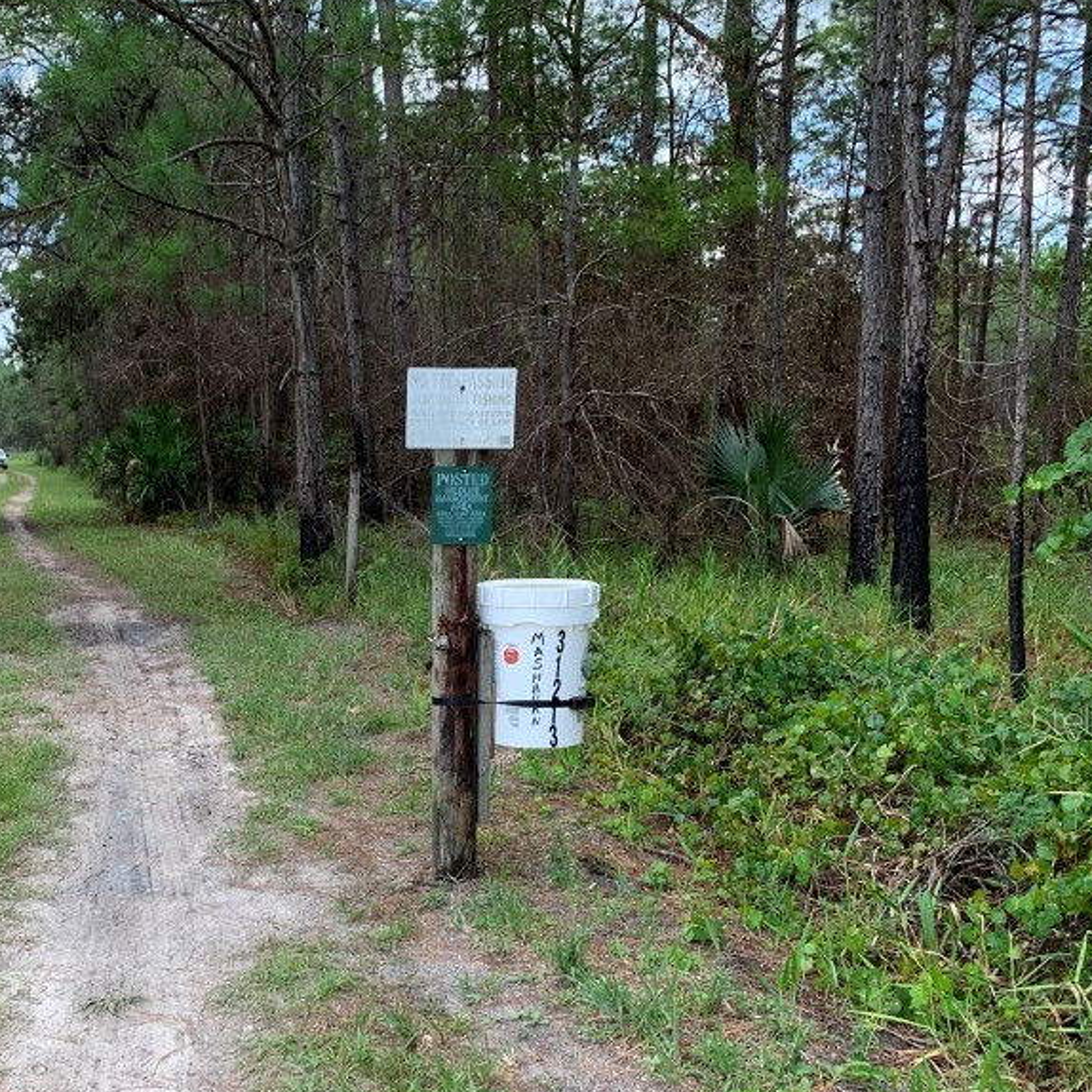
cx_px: 236
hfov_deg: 39.5
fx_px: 1463
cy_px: 719
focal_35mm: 41
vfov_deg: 40.5
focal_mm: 4.25
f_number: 1.8
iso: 25
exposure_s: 1/325
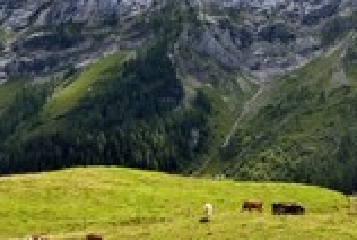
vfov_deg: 12.8
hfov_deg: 19.2
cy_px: 9
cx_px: 142
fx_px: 1053
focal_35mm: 106
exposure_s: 1/250
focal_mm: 40
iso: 200
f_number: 16
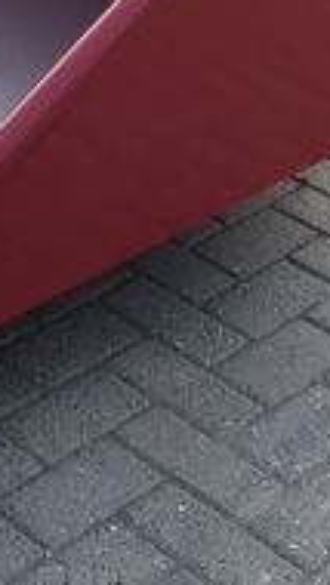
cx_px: -46
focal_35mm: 103
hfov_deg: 11.6
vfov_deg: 19.4
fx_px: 1601
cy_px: -132
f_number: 1.8
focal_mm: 3.99
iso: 20
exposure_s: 1/166
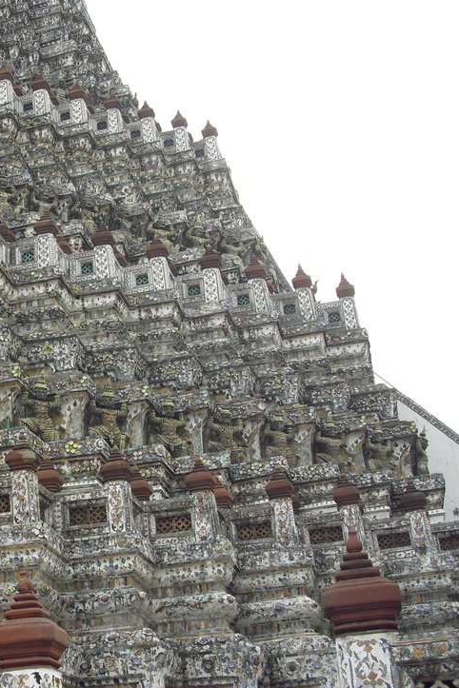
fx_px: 1071
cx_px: 5
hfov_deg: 23.2
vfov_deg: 35.6
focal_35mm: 56
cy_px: 359
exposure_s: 1/400
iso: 100
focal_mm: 6.2
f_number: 2.8
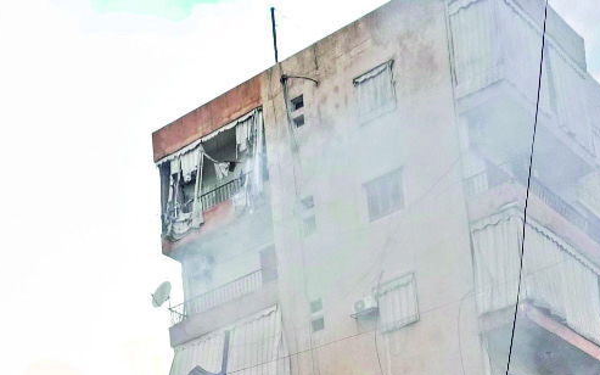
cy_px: 880
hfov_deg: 24.4
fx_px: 1341
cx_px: 40
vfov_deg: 12.6
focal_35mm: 82
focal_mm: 16
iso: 640
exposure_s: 1/1000
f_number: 3.5
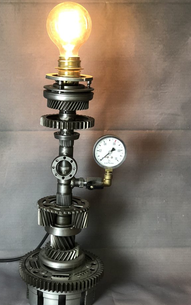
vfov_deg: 33.5
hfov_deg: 21.3
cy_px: 156
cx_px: 75
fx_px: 508
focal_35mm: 61
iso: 125
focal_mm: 6
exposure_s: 1/25
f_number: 2.4
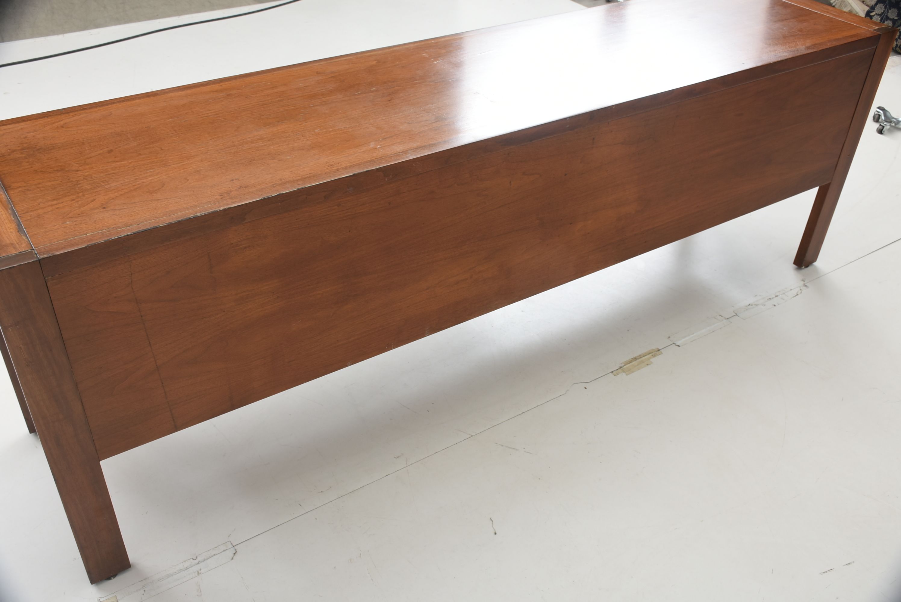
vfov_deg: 38.4
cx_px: 450
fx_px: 864
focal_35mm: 34
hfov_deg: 55.1
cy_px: 301
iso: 200
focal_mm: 23
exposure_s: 1/160
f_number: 8
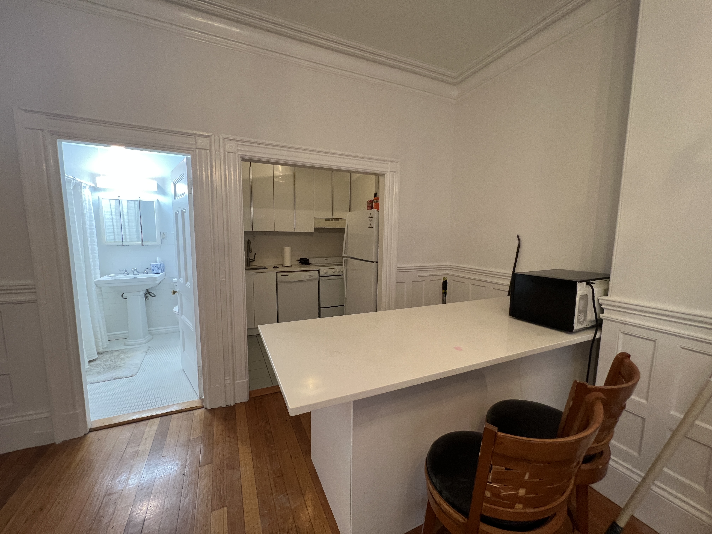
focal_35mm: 13
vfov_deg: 89.9
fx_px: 267
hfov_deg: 106.2
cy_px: 267
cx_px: 356
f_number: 1.8
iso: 200
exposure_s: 1/60
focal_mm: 1.57
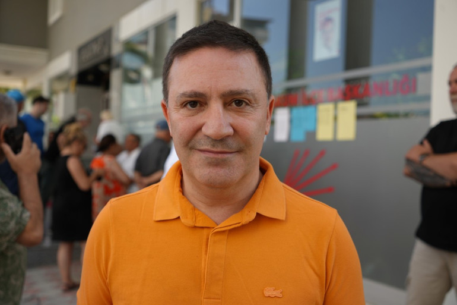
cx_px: 228
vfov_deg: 31.2
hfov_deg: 45.4
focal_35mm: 43
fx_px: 546
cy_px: 152
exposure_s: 1/250
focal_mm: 43
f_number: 4.5
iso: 100
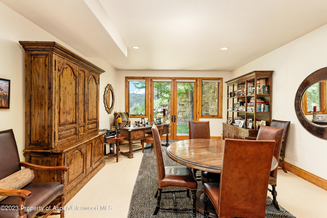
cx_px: 164
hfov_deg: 93.3
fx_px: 154
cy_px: 109
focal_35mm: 17
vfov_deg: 70.5
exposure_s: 1/3
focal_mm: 17
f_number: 7.1
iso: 640
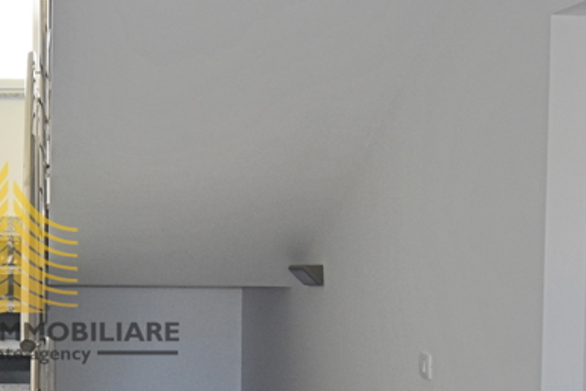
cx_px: 11
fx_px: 986
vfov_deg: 22.4
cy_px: 262
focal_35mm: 61
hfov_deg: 30.9
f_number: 4.8
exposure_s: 1/200
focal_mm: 13
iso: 720
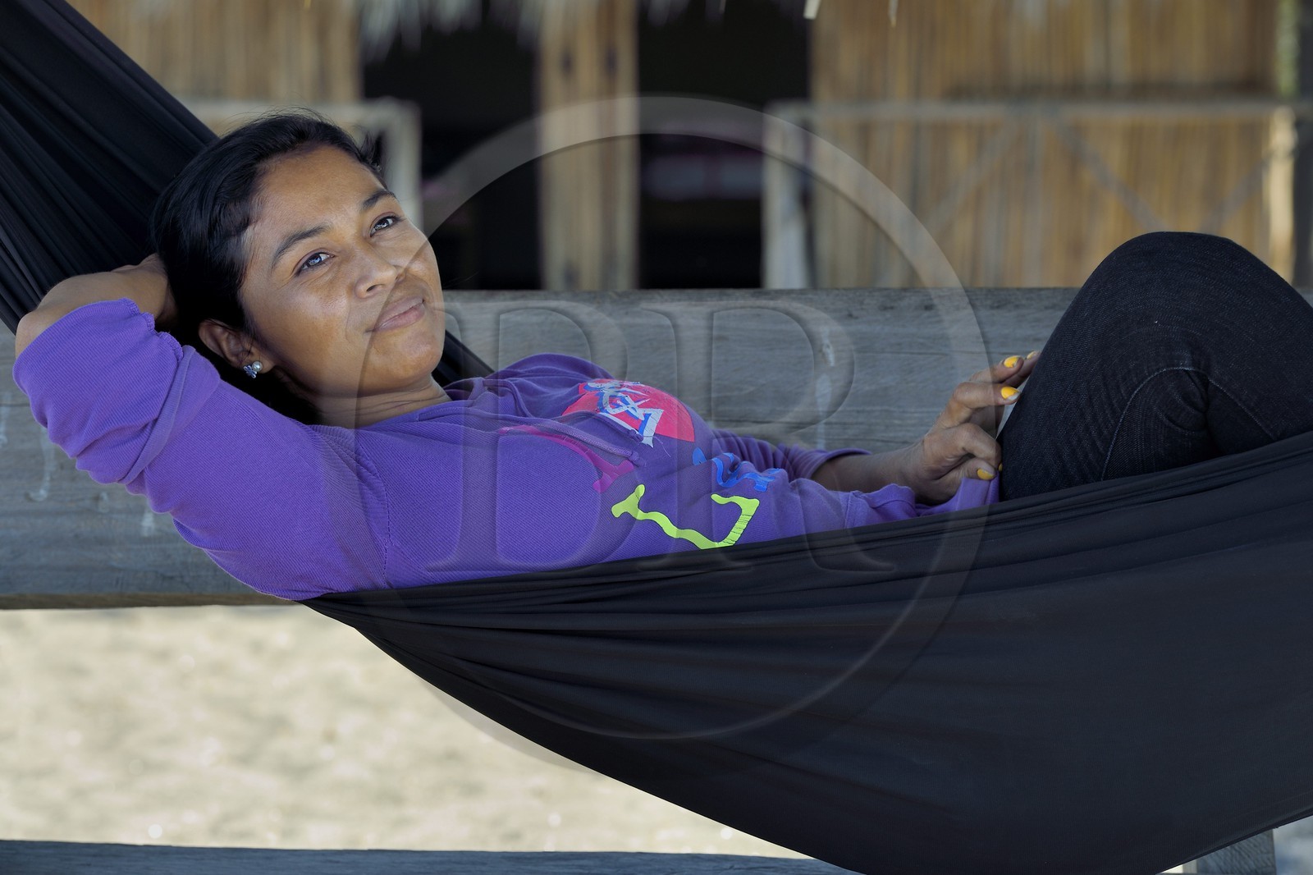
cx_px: 656
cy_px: 438
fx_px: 4448
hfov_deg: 16.8
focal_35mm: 122
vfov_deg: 11.2
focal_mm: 122
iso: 400
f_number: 6.3
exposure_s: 1/200
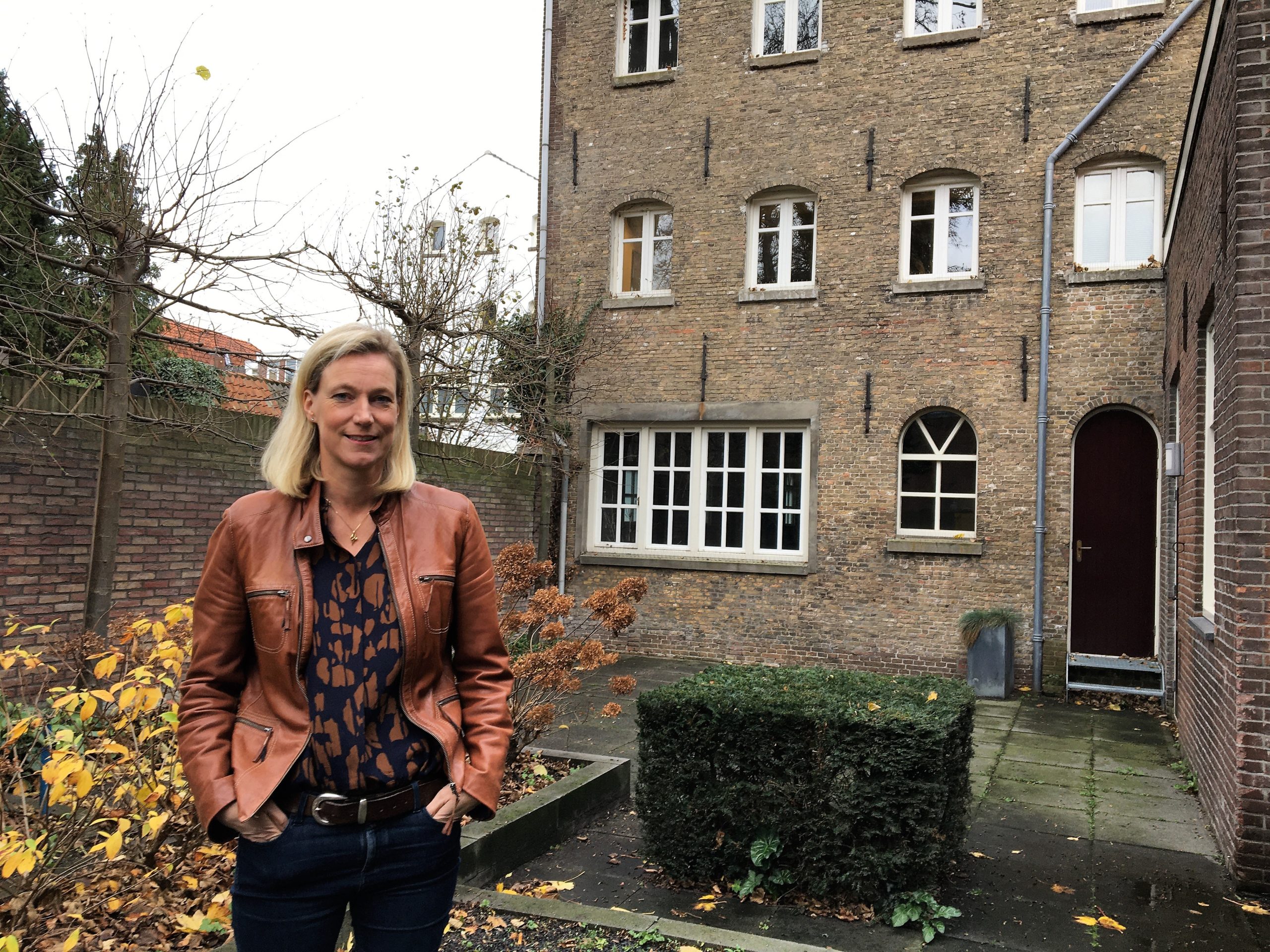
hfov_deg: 61.7
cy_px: 476
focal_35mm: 29
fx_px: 1064
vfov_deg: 48.2
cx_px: 635
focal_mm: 4.15
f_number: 2.2
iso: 25
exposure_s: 1/50
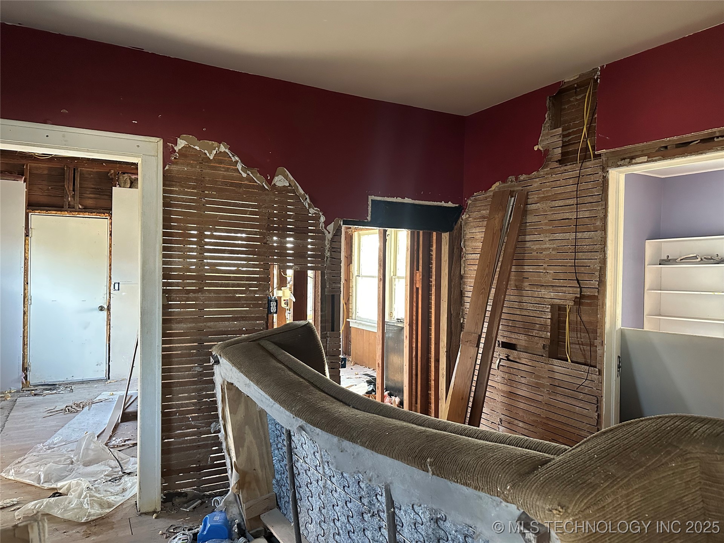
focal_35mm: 24
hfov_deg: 71.6
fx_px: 502
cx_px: 362
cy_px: 272
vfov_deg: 56.8
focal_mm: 6.86
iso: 640
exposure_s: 1/60
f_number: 1.78
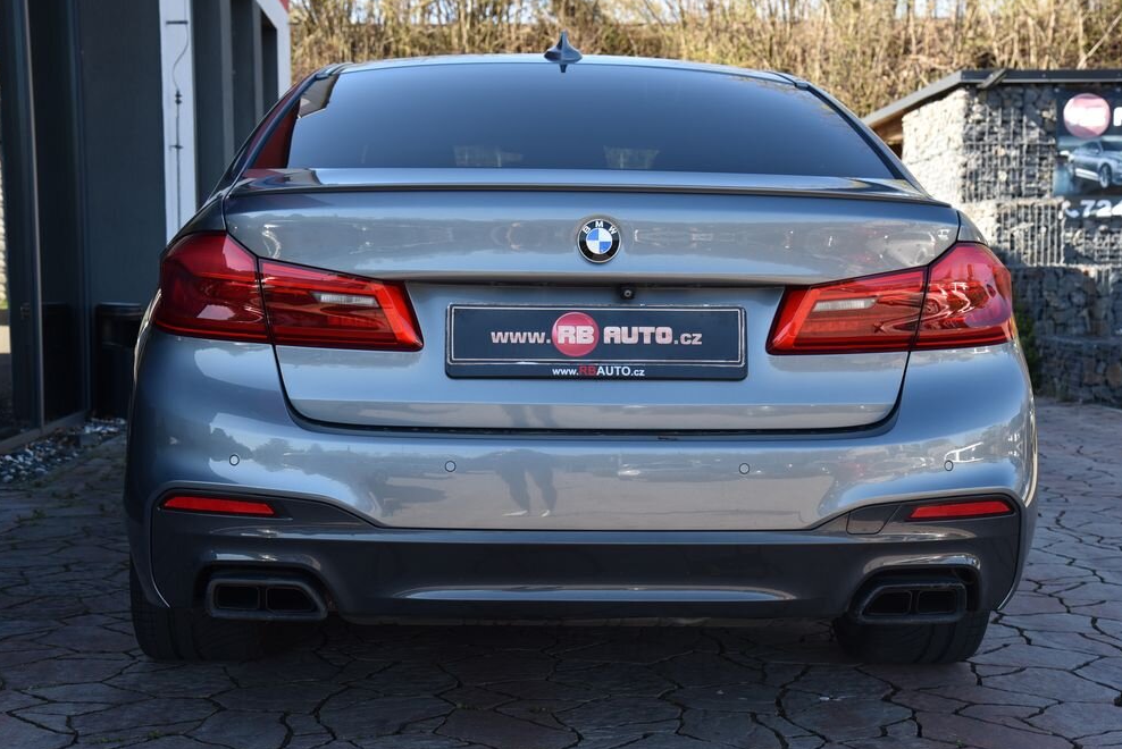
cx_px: 575
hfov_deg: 35.0
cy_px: 379
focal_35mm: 57
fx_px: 1777
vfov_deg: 23.8
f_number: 7.1
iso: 500
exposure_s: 1/200
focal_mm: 55
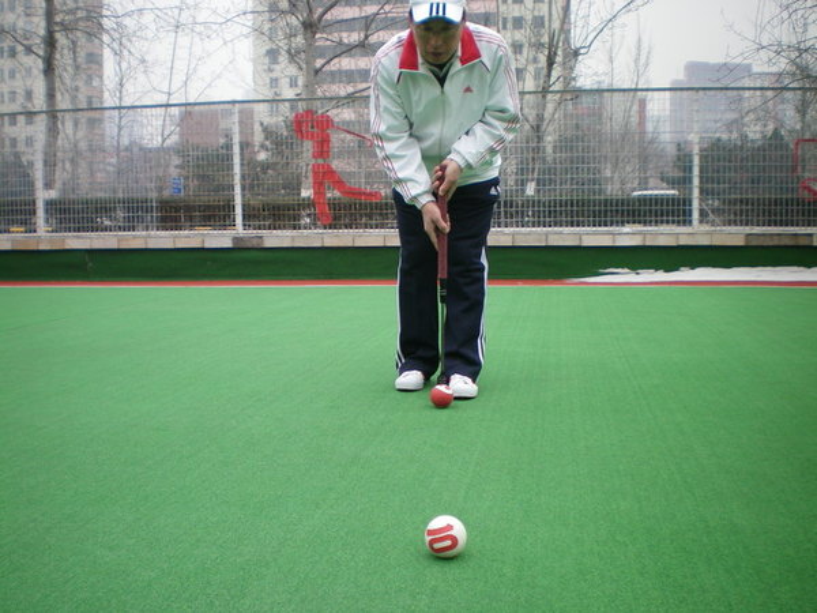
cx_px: 408
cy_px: 306
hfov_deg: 49.0
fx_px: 897
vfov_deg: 37.7
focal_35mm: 38
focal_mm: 6.3
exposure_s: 1/80
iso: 64
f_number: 3.1
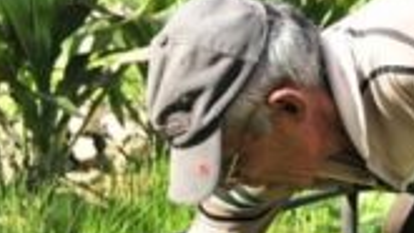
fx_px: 2043
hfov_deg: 11.4
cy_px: 326
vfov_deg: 6.5
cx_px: -23
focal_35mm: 186
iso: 400
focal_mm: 48
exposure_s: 1/500
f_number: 8
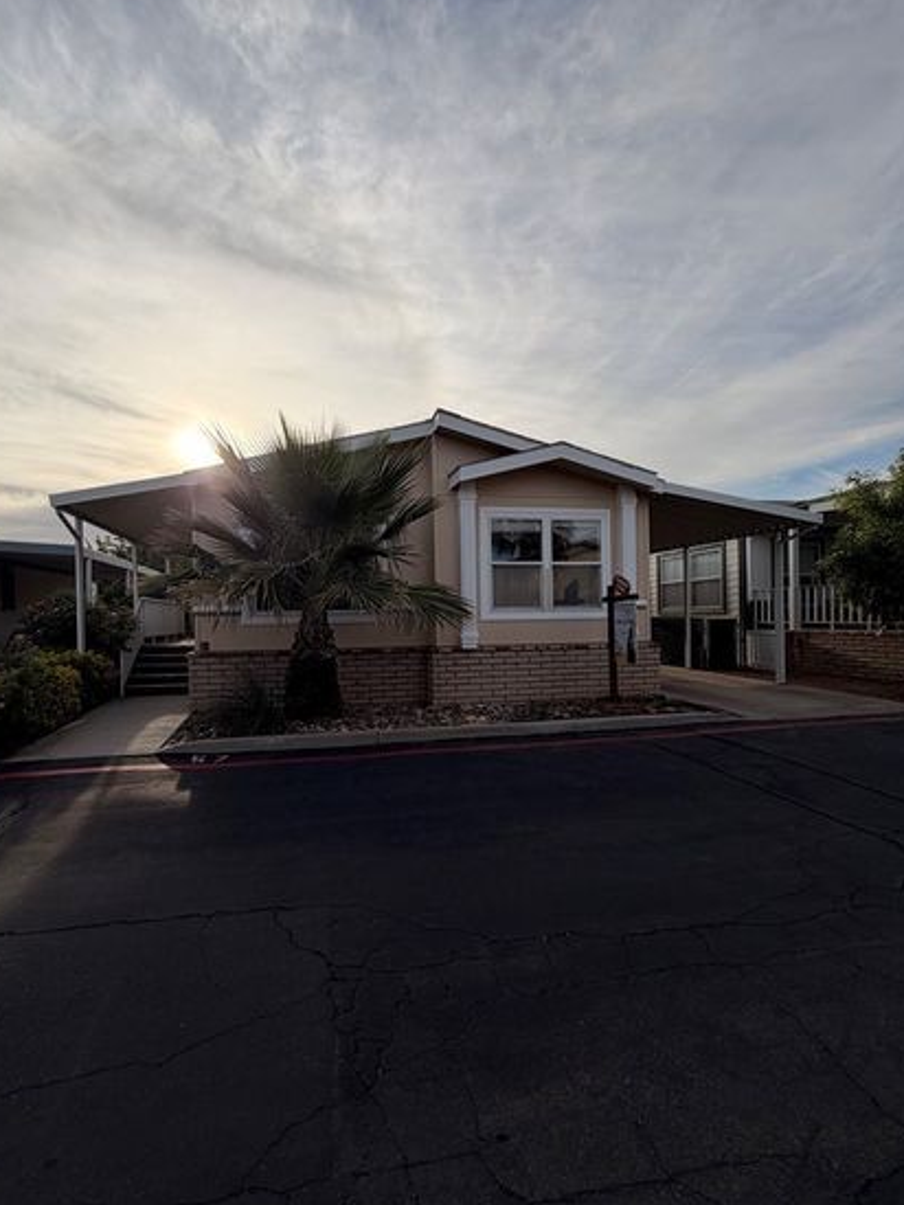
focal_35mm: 17
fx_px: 592
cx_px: 413
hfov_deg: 74.6
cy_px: 627
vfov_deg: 91.0
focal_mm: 2.22
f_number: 2.2
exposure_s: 1/1017
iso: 20
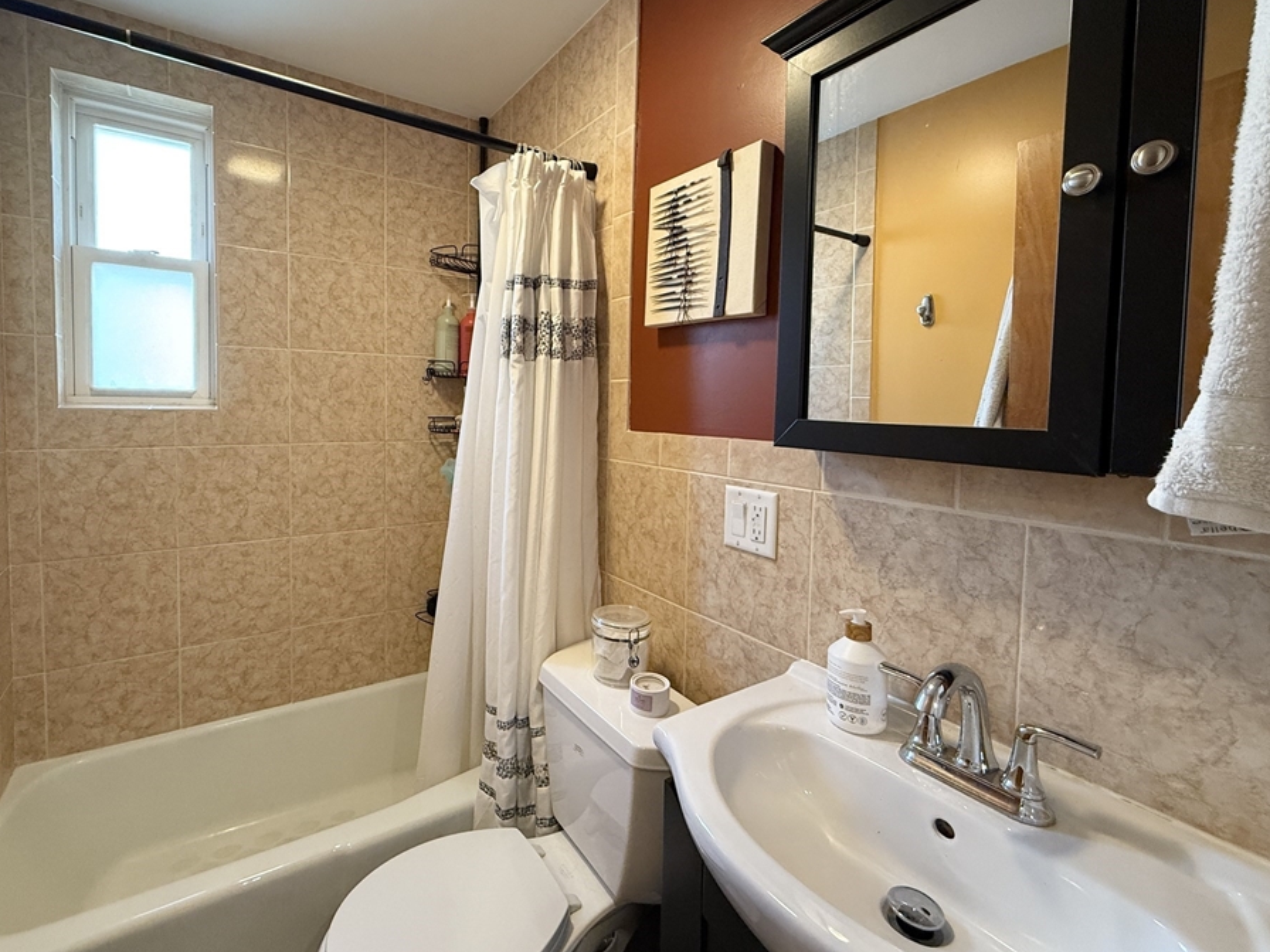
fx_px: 587
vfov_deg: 77.9
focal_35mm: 16
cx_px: 570
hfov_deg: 94.2
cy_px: 429
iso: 320
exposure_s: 1/60
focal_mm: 2.22
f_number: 2.2
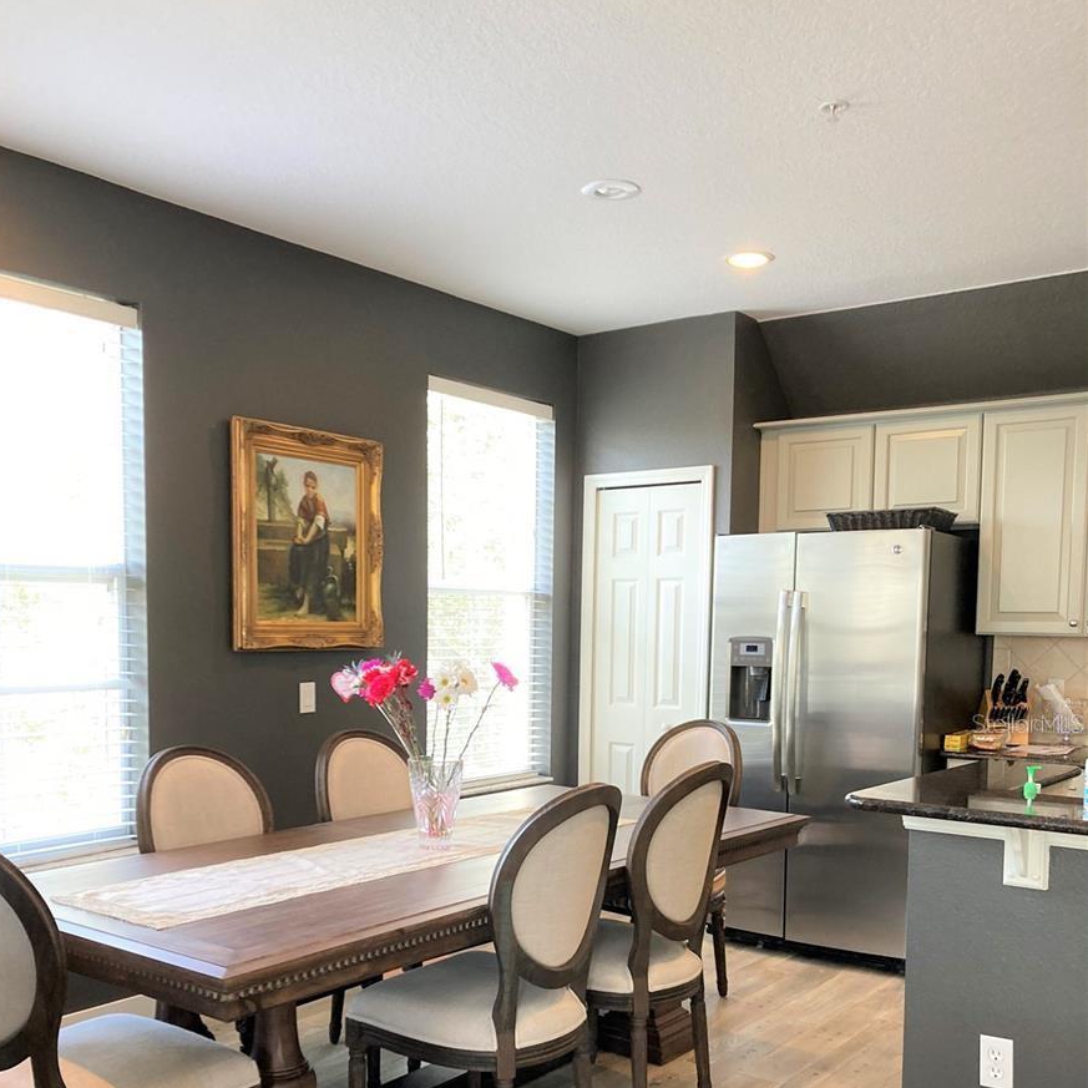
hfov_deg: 48.4
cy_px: 723
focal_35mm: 34
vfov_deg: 47.7
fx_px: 1209
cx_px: 528
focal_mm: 3.99
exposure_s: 1/60
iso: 160
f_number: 1.8
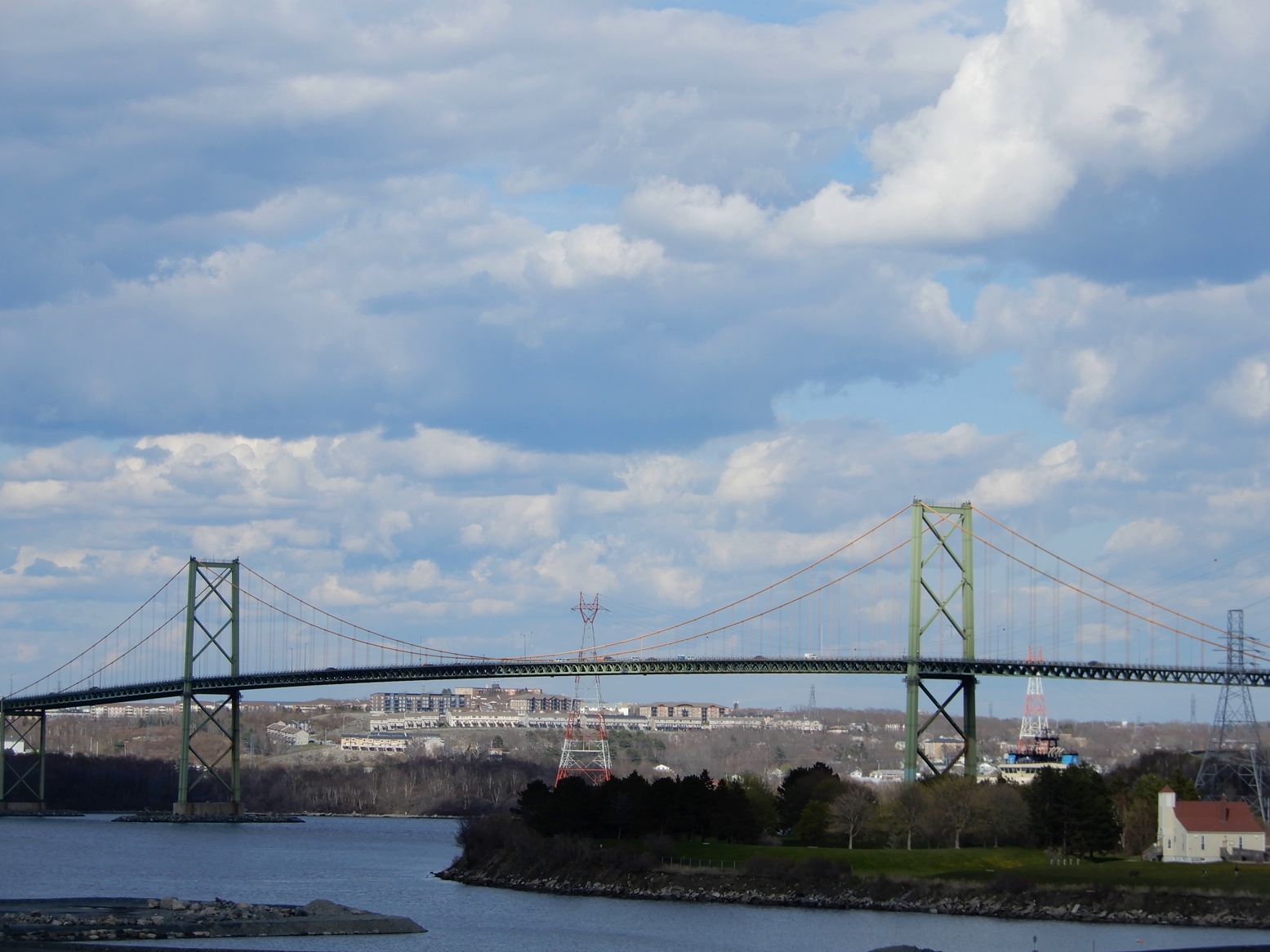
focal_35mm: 105
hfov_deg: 18.7
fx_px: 3852
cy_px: 476
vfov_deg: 14.1
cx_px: 635
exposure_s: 1/800
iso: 80
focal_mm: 18.7
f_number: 5
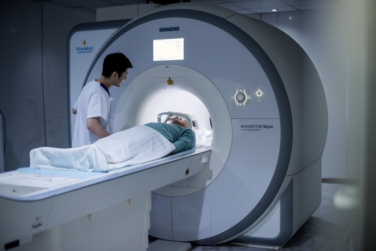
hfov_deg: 39.6
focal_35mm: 50
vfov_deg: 27.0
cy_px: 126
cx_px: 188
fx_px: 522
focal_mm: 50
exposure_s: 1/160
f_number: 2
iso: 800
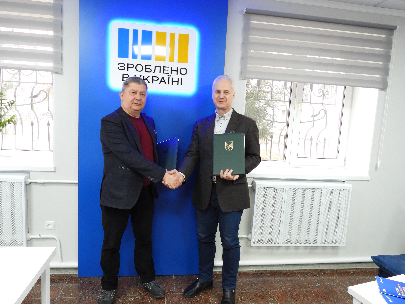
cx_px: 202
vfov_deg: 56.8
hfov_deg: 71.6
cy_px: 152
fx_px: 281
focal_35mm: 24
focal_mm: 4.3
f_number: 2.8
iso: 320
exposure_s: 1/30
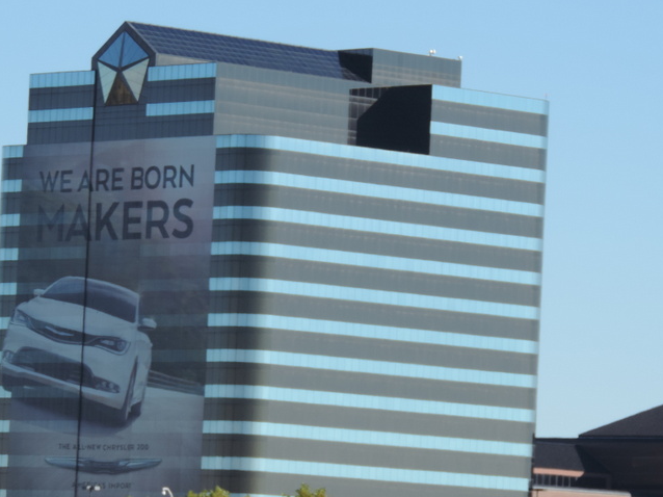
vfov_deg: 5.0
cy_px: 256
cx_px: 294
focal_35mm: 297
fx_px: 5686
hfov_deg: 6.7
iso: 80
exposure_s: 1/400
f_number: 4.6
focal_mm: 33
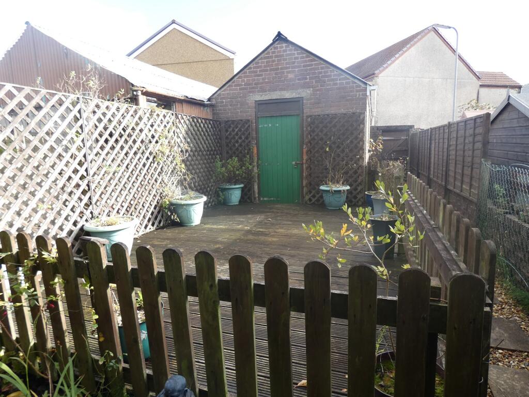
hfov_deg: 81.7
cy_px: 198
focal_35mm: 20
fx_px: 306
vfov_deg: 66.0
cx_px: 264
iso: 80
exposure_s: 1/200
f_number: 2.8
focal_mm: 3.6
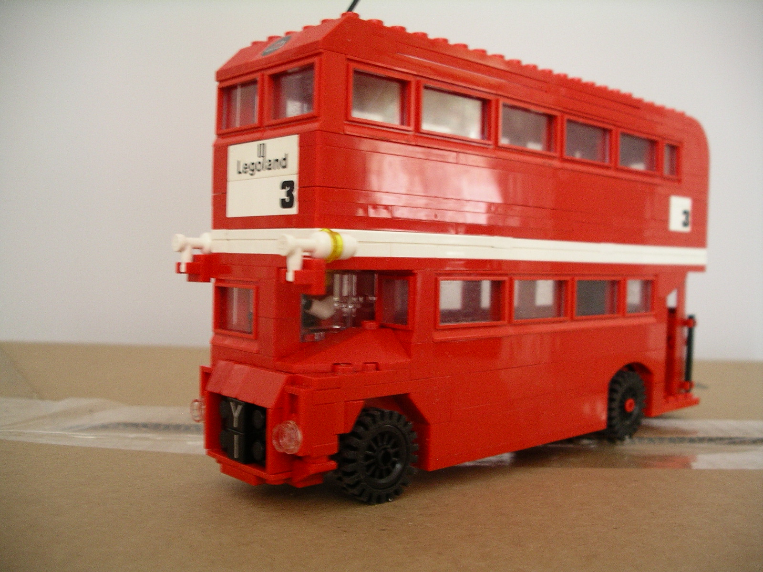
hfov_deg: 50.1
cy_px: 286
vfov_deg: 38.7
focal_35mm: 37
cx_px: 382
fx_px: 816
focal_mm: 7.8
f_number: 2.8
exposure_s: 1/8
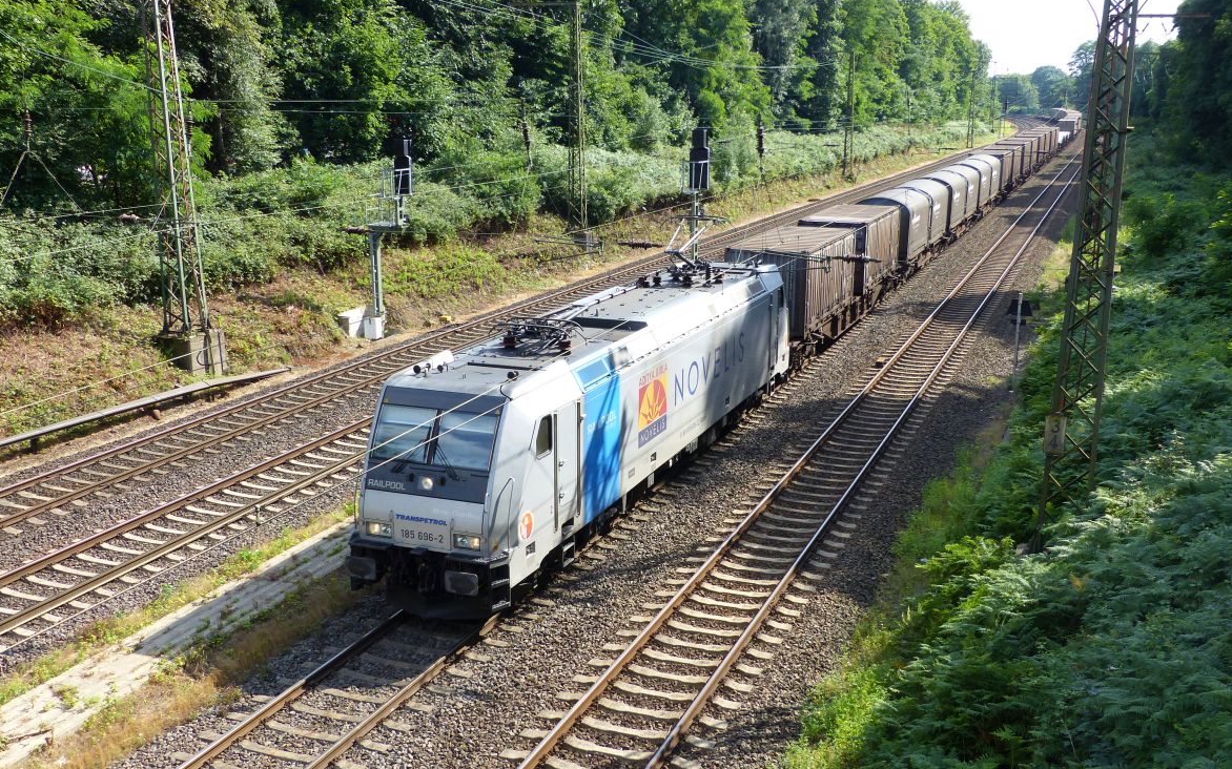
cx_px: 622
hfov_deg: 51.6
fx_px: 1276
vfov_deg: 33.5
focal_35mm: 38
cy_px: 435
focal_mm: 6.3
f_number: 2.8
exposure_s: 1/640
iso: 100
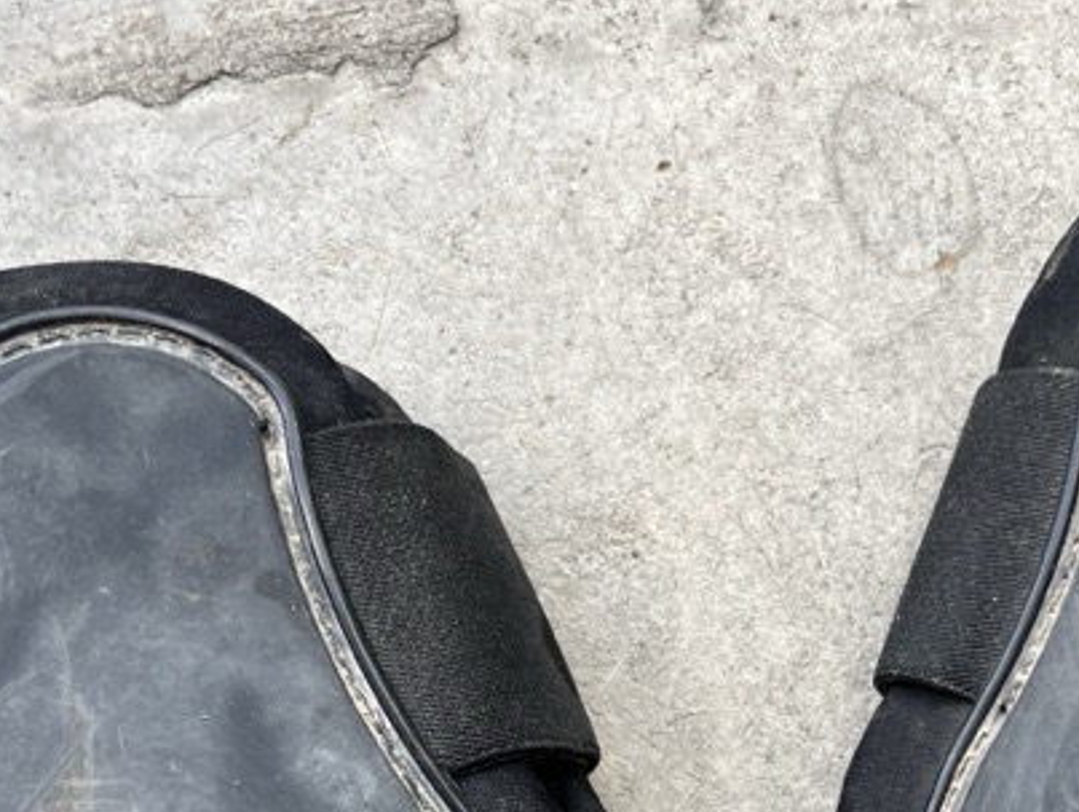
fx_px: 1810
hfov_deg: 32.8
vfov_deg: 24.0
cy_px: 837
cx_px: 744
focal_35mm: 58
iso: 50
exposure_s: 1/631
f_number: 1.6
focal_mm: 5.1
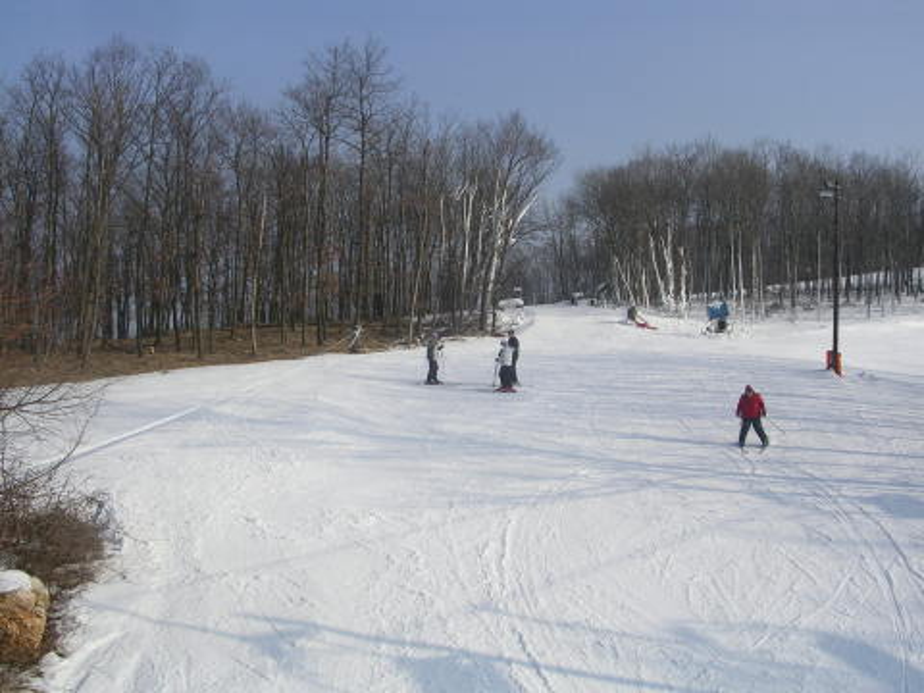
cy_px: 346
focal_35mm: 38
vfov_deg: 37.7
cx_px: 462
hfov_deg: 49.0
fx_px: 1014
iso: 50
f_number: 5.6
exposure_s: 1/410
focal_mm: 5.8
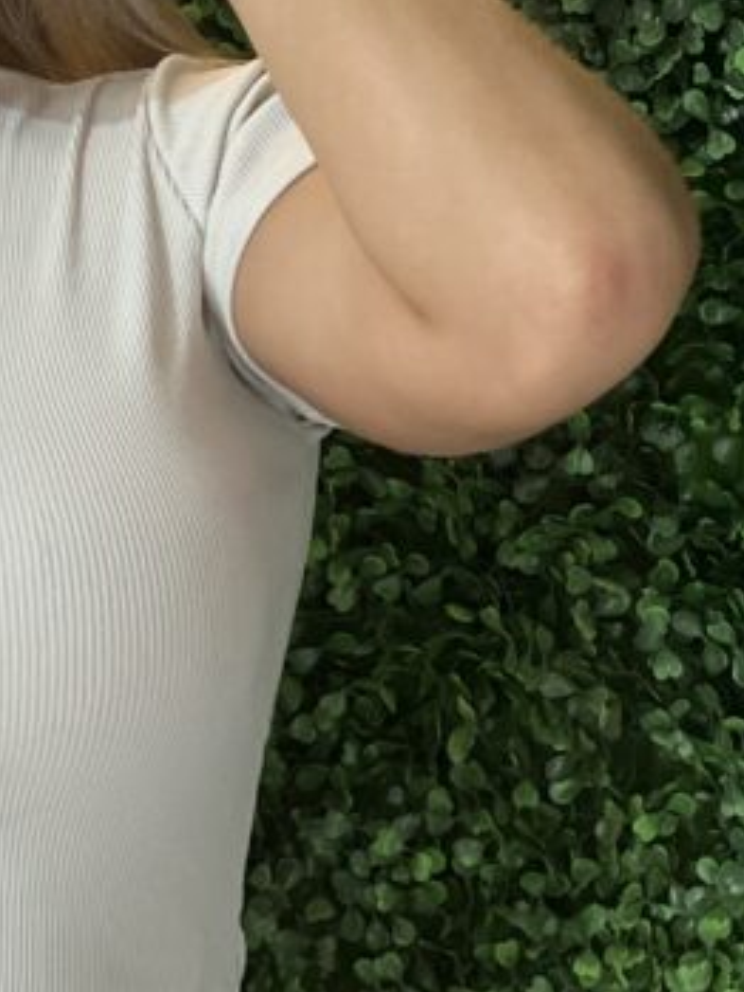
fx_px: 5900
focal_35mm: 206
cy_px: 274
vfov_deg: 9.6
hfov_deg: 7.1
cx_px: -210
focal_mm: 9
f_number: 2.8
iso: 125
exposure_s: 1/120
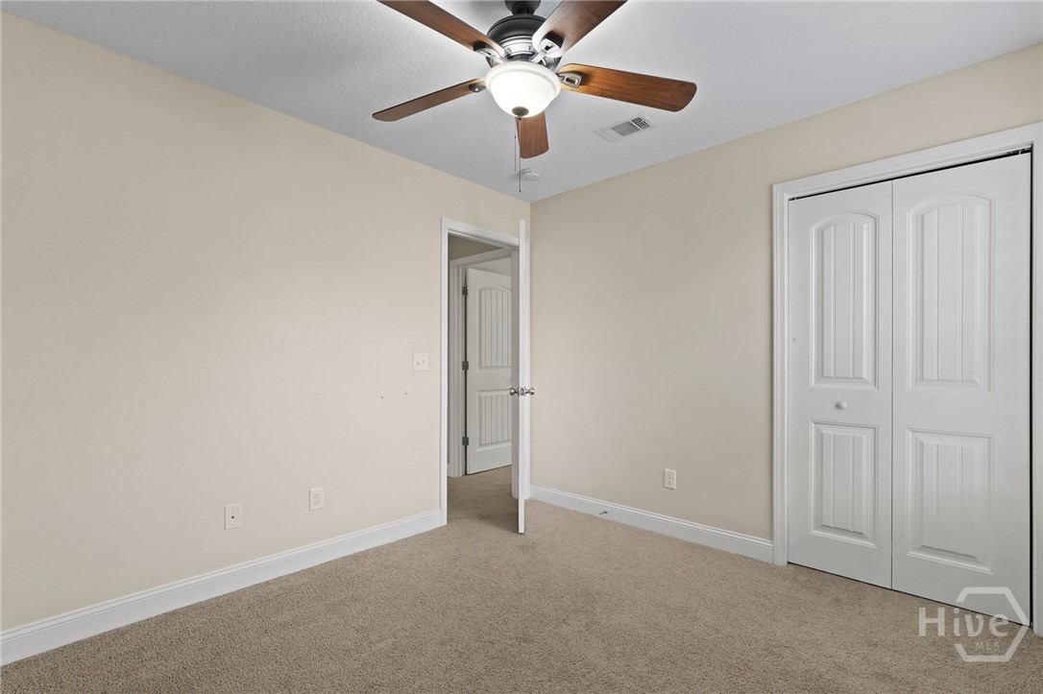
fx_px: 463
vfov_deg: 73.7
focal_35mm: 16
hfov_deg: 96.8
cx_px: 522
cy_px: 347
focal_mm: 16
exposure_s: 1/3
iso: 500
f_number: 9
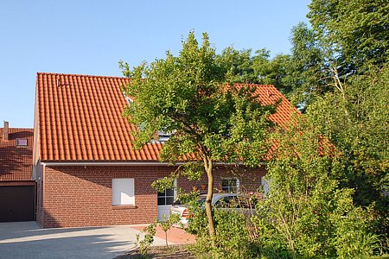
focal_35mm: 33
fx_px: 357
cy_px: 130
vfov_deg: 40.0
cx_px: 194
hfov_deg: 57.2
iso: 400
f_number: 9
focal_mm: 22
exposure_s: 1/320
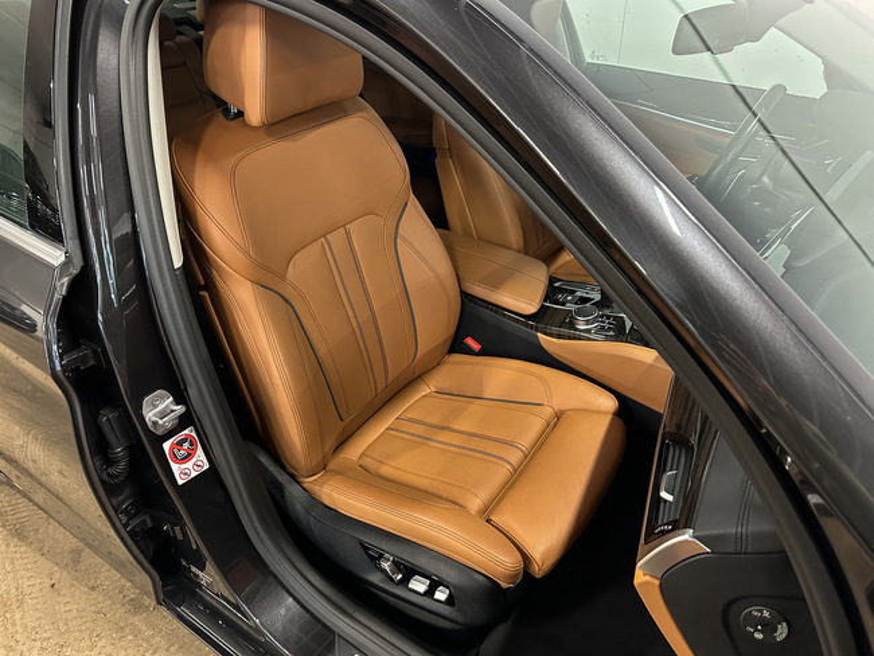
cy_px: 328
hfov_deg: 71.6
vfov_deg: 56.8
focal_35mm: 24
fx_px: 606
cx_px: 437
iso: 640
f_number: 1.78
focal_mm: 6.86
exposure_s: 1/33
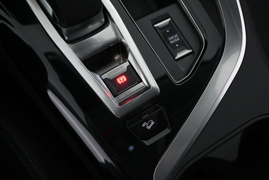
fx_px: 364
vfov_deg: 27.7
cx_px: 134
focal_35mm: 49
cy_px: 90
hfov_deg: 40.5
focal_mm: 32.5
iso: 2500
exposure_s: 1/60
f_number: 5
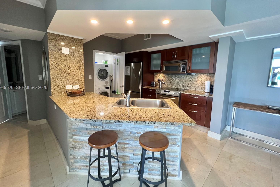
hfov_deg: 104.2
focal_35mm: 14
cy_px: 88
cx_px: 136
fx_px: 109
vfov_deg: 81.1
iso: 250
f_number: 1.8
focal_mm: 1.57
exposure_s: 1/60
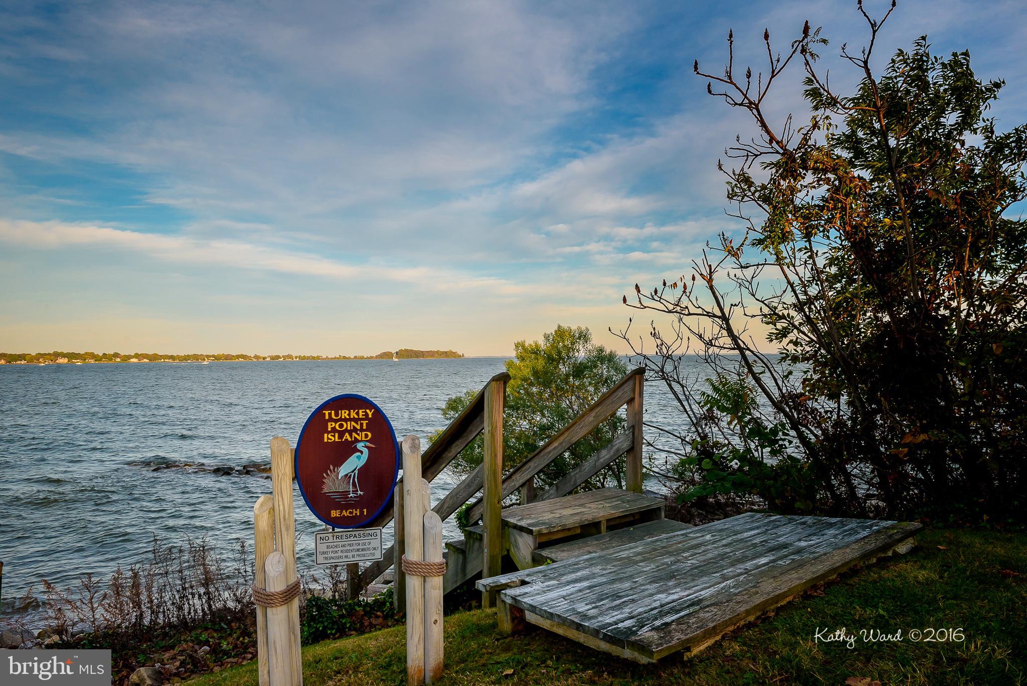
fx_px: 685
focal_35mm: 24
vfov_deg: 53.2
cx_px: 514
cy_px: 343
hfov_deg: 73.7
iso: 500
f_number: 11
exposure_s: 1/50
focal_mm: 24
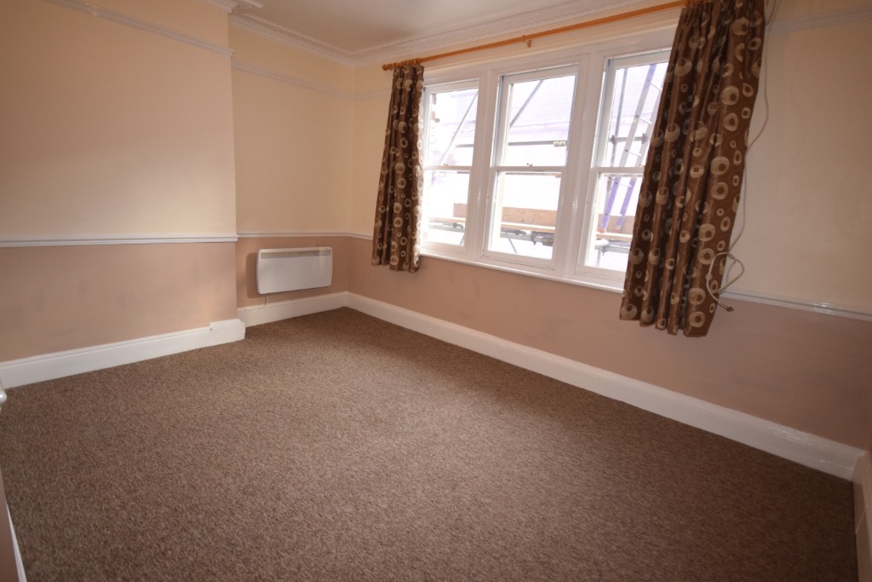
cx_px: 436
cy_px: 291
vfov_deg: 63.2
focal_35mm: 20
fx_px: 472
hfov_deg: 85.4
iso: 800
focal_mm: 13
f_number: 4.5
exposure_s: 1/80
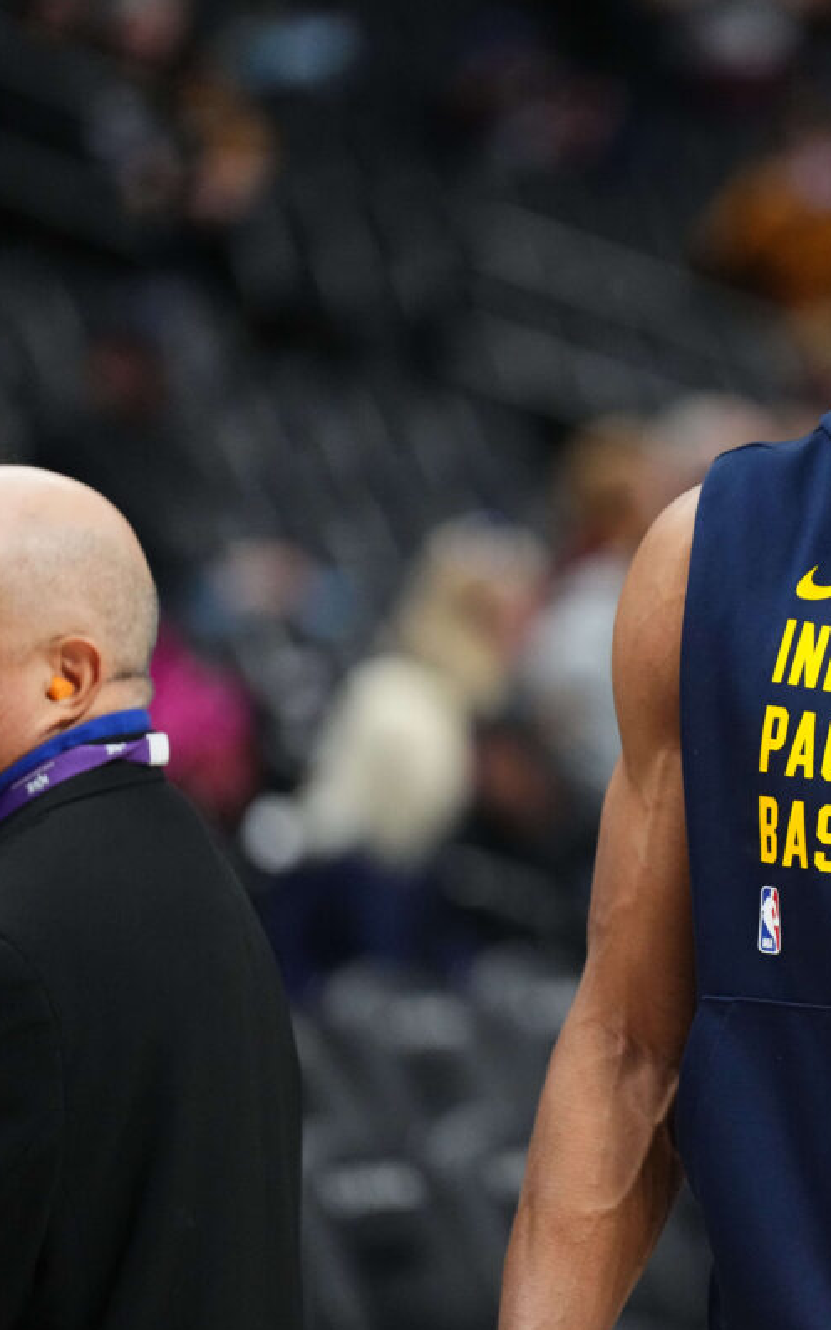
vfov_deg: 6.7
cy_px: 666
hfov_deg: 4.2
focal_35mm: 313
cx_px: 937
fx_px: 11346
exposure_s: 1/2000
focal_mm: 200
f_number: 2.8
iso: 5000
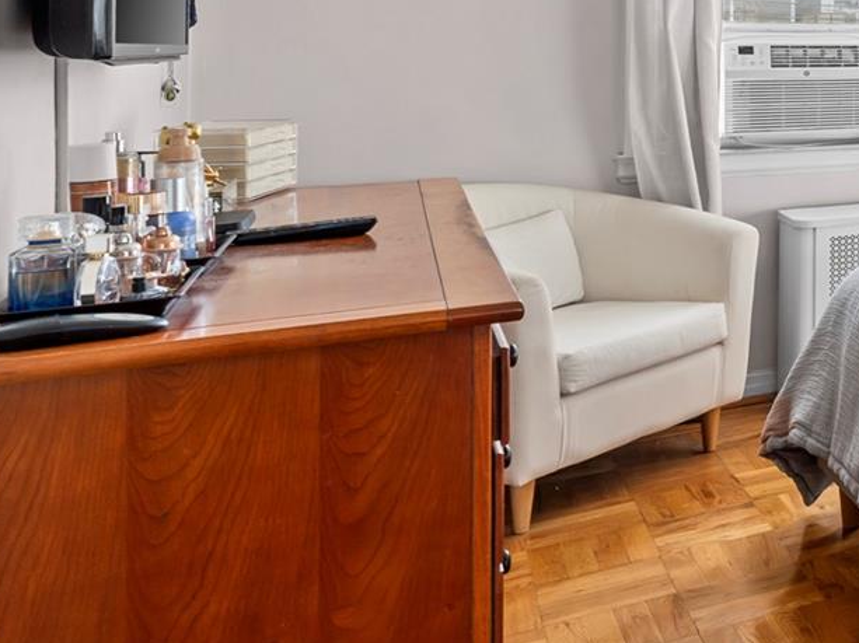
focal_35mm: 45
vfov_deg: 30.5
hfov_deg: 25.2
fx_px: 1116
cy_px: 47
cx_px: 1417
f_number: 10
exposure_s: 1/8
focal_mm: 14
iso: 320
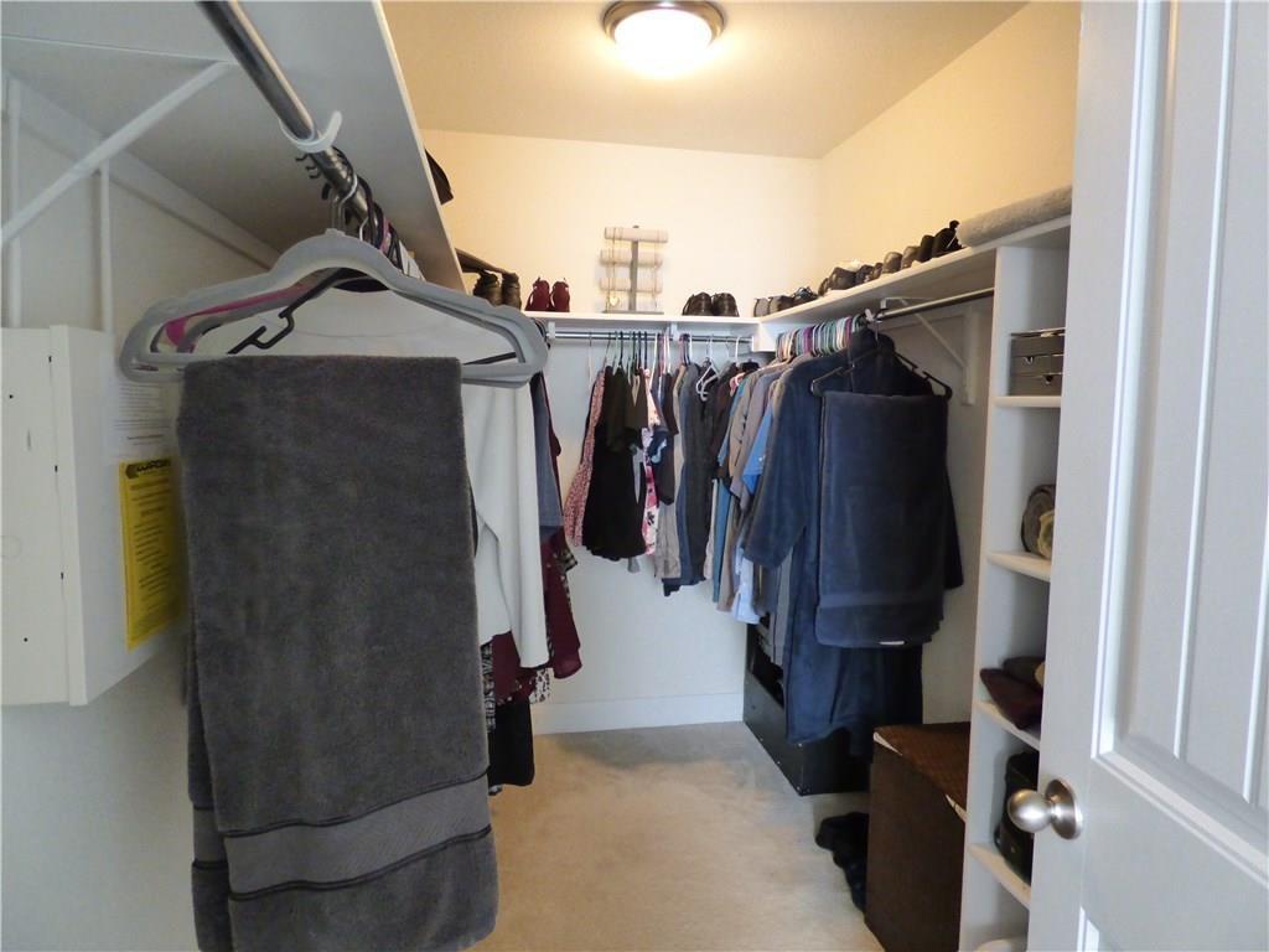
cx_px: 634
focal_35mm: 20
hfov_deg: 81.7
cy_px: 476
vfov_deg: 66.0
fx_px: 733
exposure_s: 1/20
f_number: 2.8
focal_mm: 3.58
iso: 1600
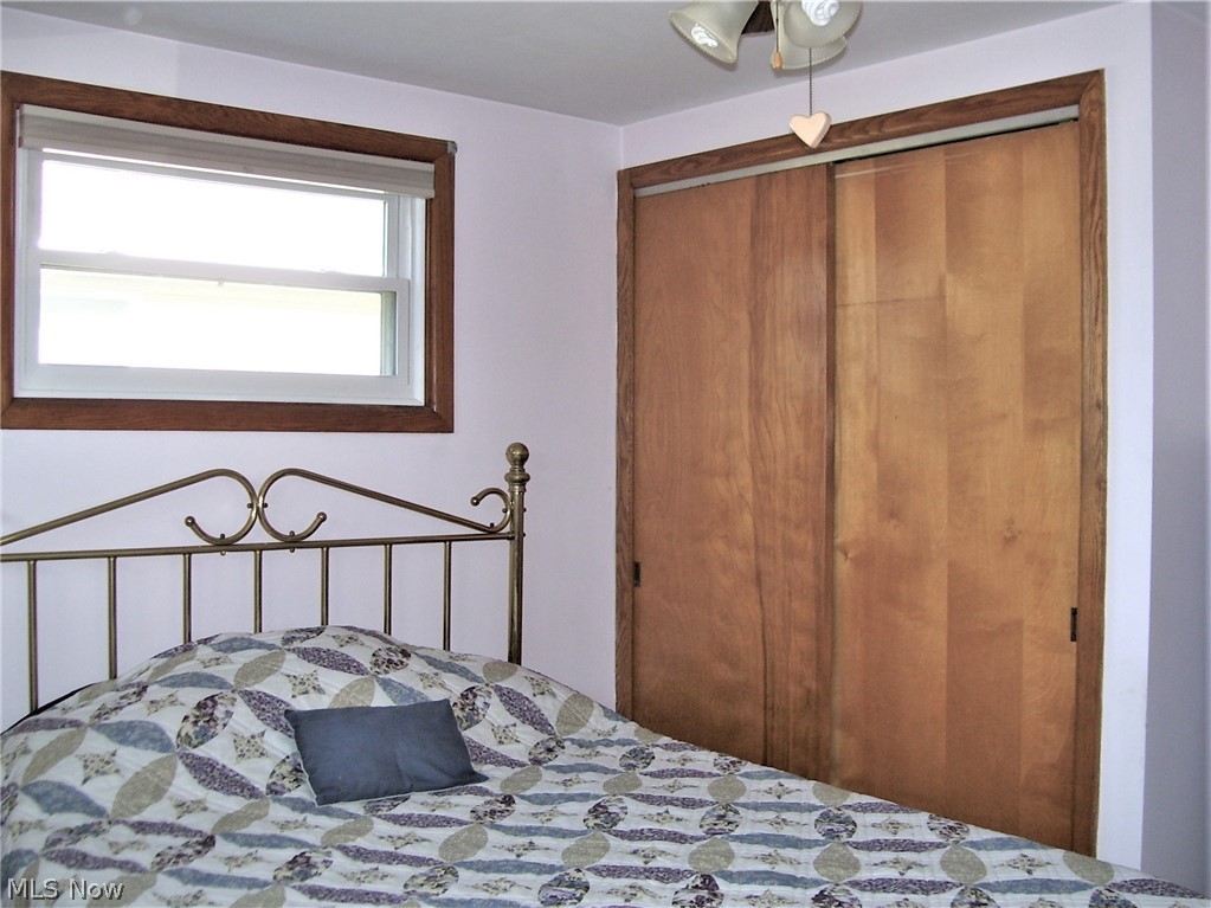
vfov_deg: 39.6
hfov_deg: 51.4
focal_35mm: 36
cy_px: 454
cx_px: 606
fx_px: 1259
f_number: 2.7
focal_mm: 6
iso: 80
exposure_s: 1/60
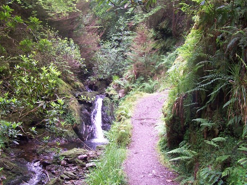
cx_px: 117
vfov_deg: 35.1
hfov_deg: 45.8
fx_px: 293
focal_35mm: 41
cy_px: 92
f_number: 2.8
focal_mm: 6.3
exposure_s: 1/30
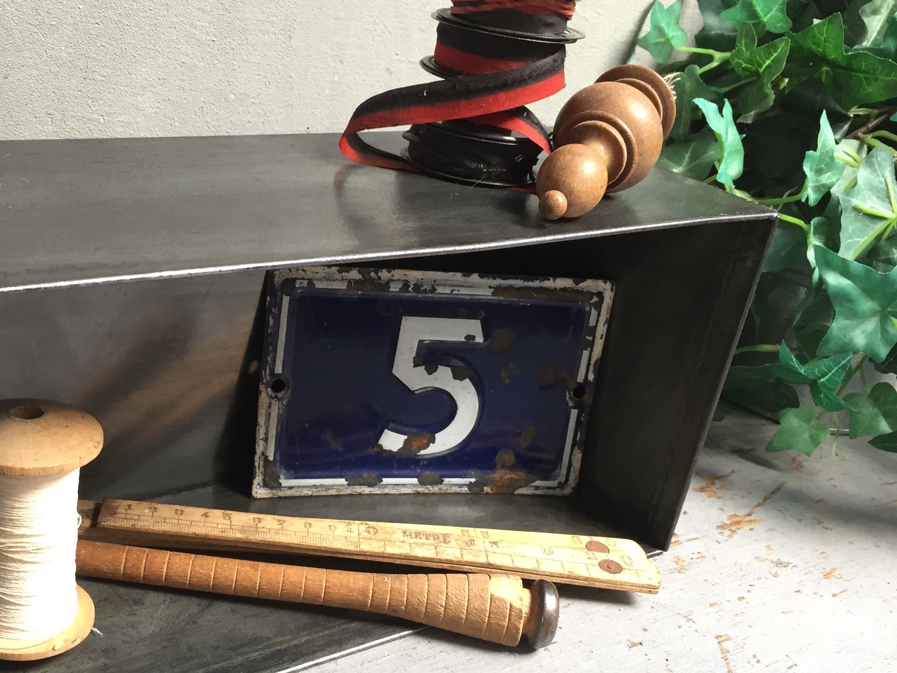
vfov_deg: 32.6
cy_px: 450
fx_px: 1140
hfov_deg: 42.4
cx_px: 300
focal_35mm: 44
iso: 100
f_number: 2.2
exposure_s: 1/33
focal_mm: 4.15
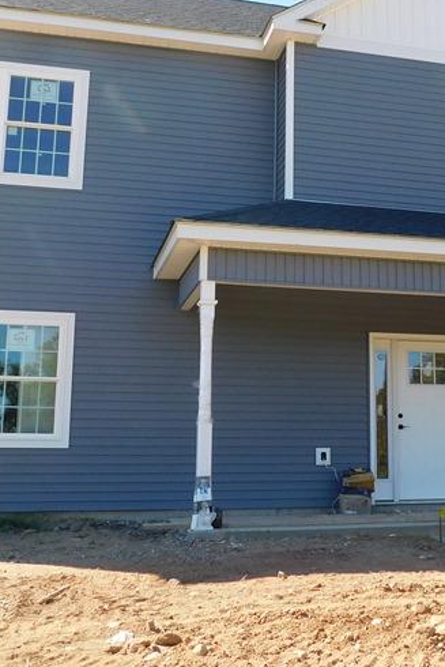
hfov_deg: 26.5
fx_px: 926
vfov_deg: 39.5
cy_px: 287
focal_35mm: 50
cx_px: 359
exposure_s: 1/640
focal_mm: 4
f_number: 3
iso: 125
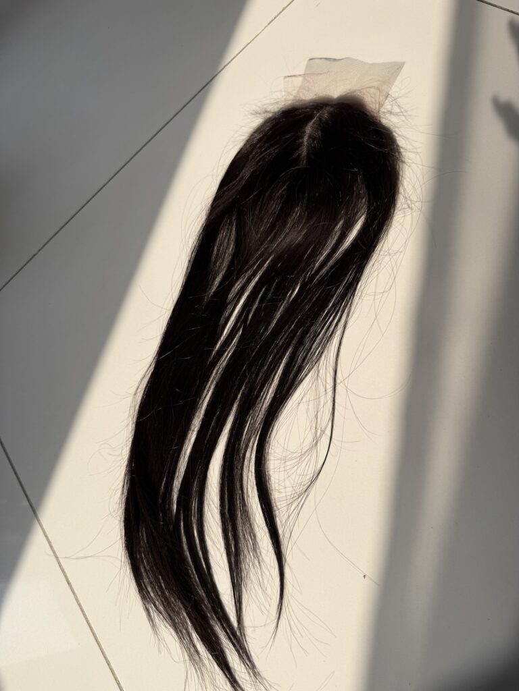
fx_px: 480
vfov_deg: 71.6
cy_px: 346
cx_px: 260
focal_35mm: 24
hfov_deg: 56.8
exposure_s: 1/637
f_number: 1.78
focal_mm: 6.76
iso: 80
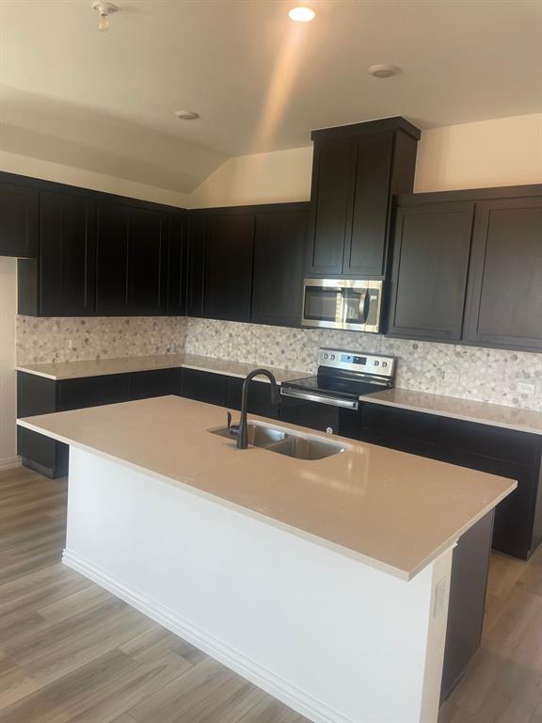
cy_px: 362
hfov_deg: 53.1
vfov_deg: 67.3
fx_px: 543
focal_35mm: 26
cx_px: 271
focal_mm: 5.1
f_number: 1.6
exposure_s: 1/120
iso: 125
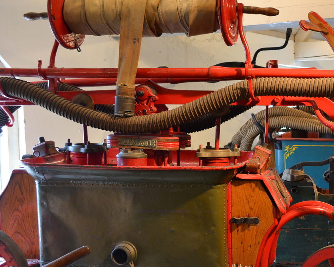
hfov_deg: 35.1
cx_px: 282
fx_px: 504
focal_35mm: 51
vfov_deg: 29.6
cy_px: 166
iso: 400
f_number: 3.8
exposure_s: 1/20
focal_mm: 20
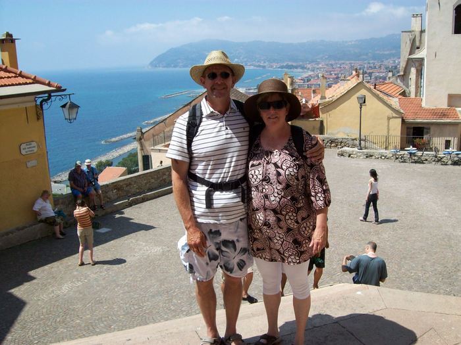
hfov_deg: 51.4
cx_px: 230
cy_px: 172
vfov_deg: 39.7
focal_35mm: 36
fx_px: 479
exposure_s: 1/497
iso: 80
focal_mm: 6
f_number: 4.8
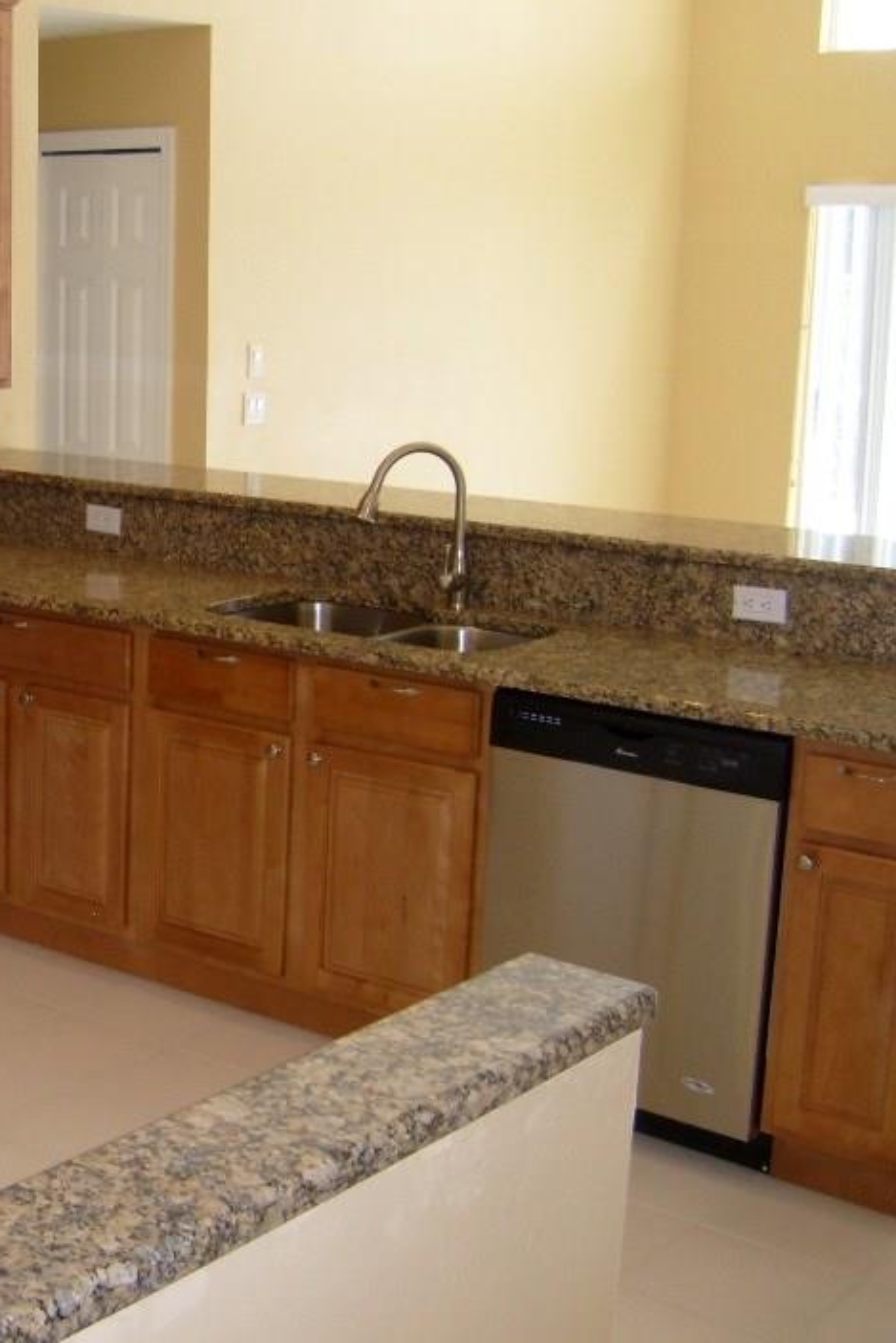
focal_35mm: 53
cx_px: -80
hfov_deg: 24.0
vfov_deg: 37.5
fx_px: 1978
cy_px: 625
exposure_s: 1/45
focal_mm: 5.8
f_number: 2.8
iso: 100
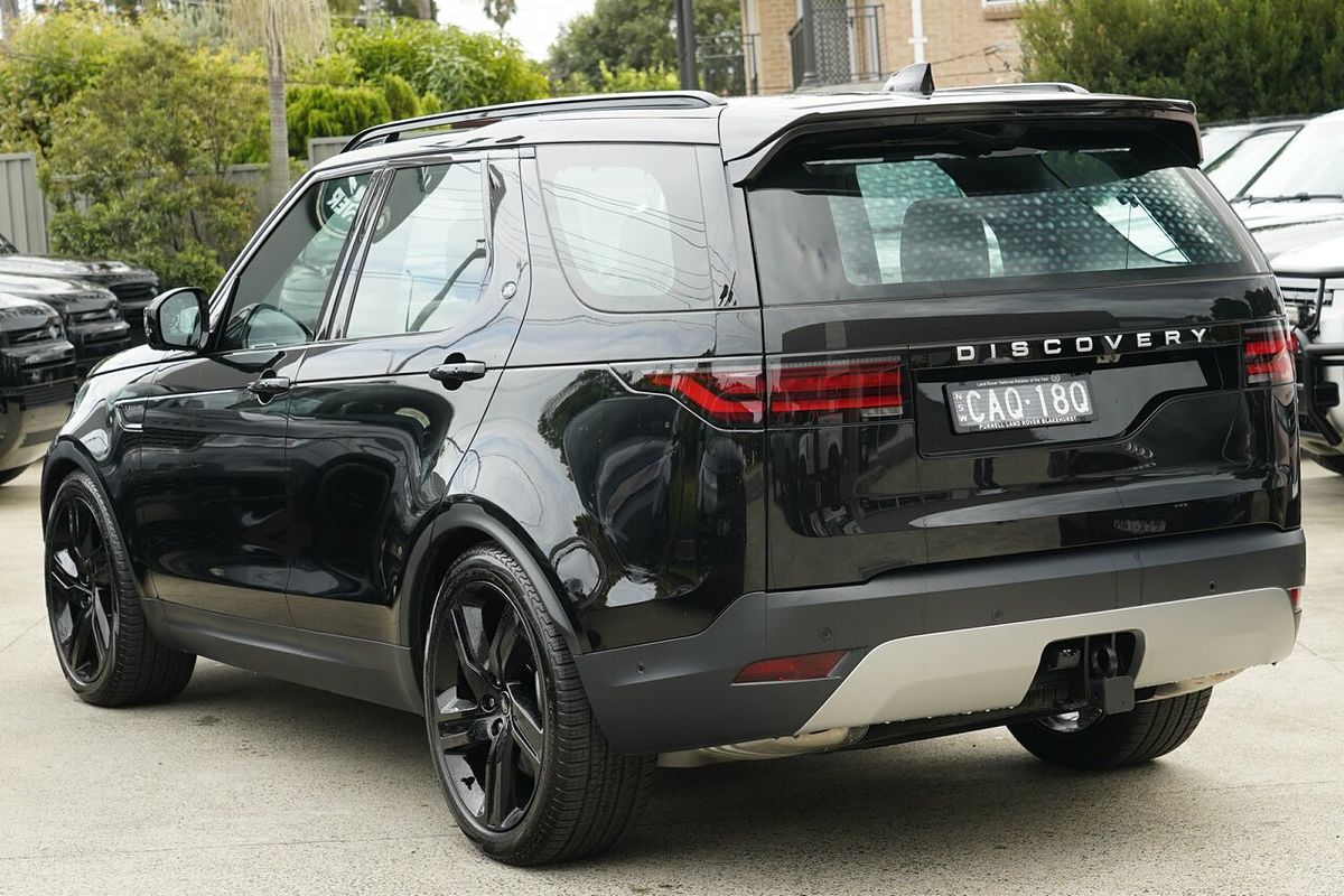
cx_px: 672
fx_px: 2352
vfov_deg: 21.6
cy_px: 448
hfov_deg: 31.9
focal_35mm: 63
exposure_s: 1/250
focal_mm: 63
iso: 1000
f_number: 7.1
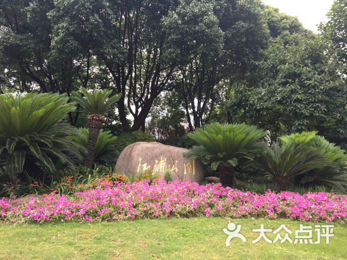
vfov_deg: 48.2
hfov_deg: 61.7
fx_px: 291
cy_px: 130
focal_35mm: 29
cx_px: 174
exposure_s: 1/100
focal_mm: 4.15
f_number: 2.2
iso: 25
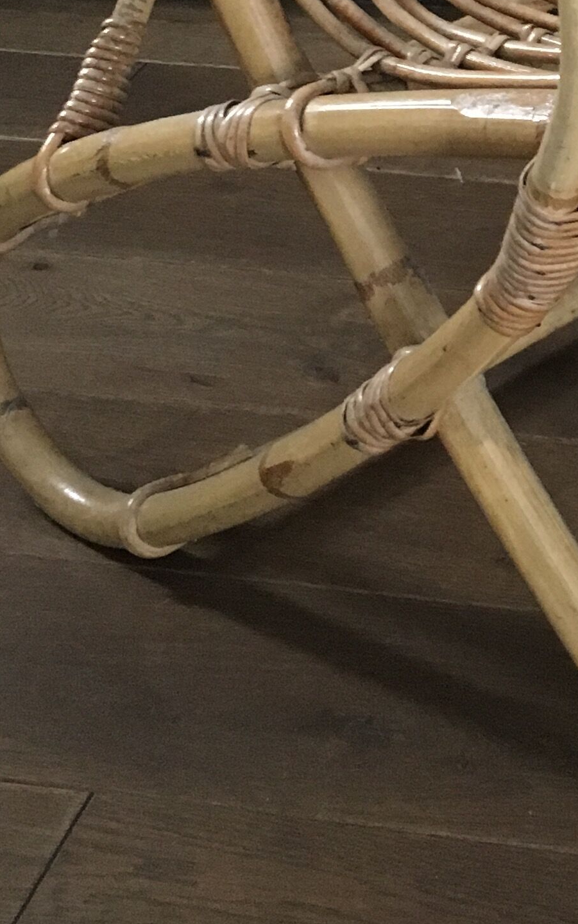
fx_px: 2167
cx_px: 712
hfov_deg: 14.7
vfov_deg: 22.9
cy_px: -55
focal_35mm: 86
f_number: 2.2
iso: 400
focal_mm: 4.15
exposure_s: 1/17
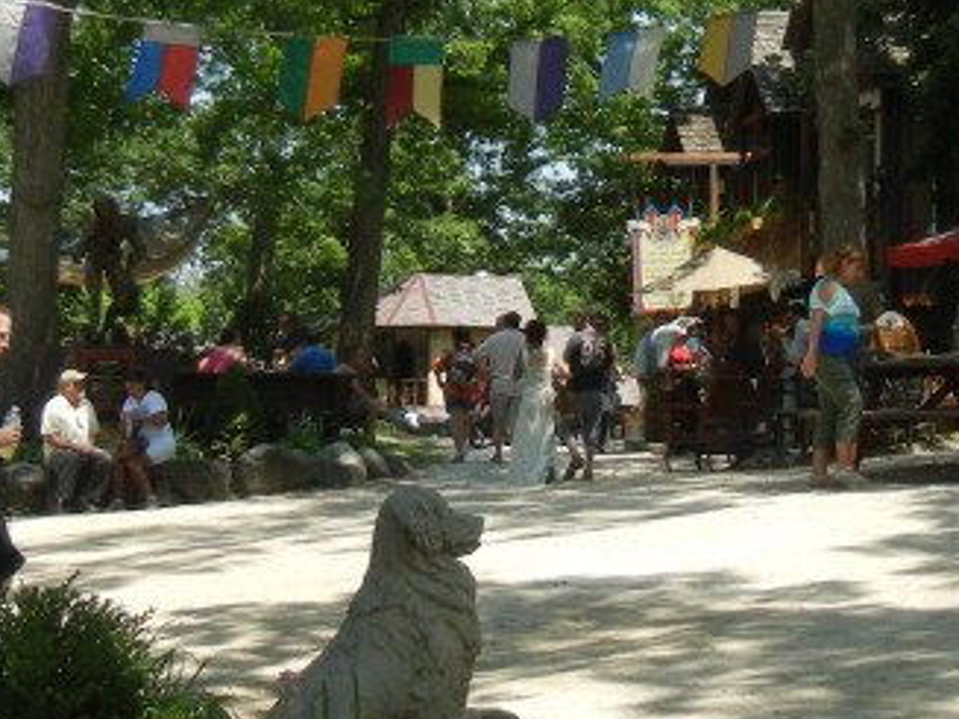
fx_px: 2603
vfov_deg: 15.6
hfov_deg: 20.8
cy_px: 173
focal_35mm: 94
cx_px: 572
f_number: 3.5
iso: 160
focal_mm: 5.4
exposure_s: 1/740
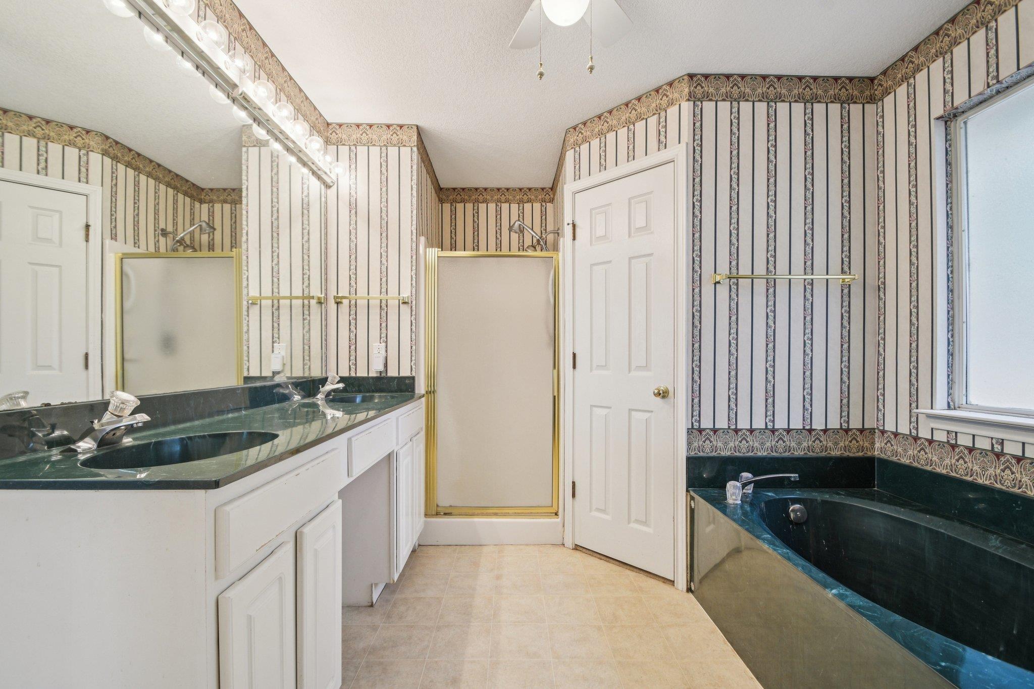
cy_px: 344
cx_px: 517
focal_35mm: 15
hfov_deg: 100.4
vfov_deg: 77.3
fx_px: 431
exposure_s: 1/15
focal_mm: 10
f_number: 8
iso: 400
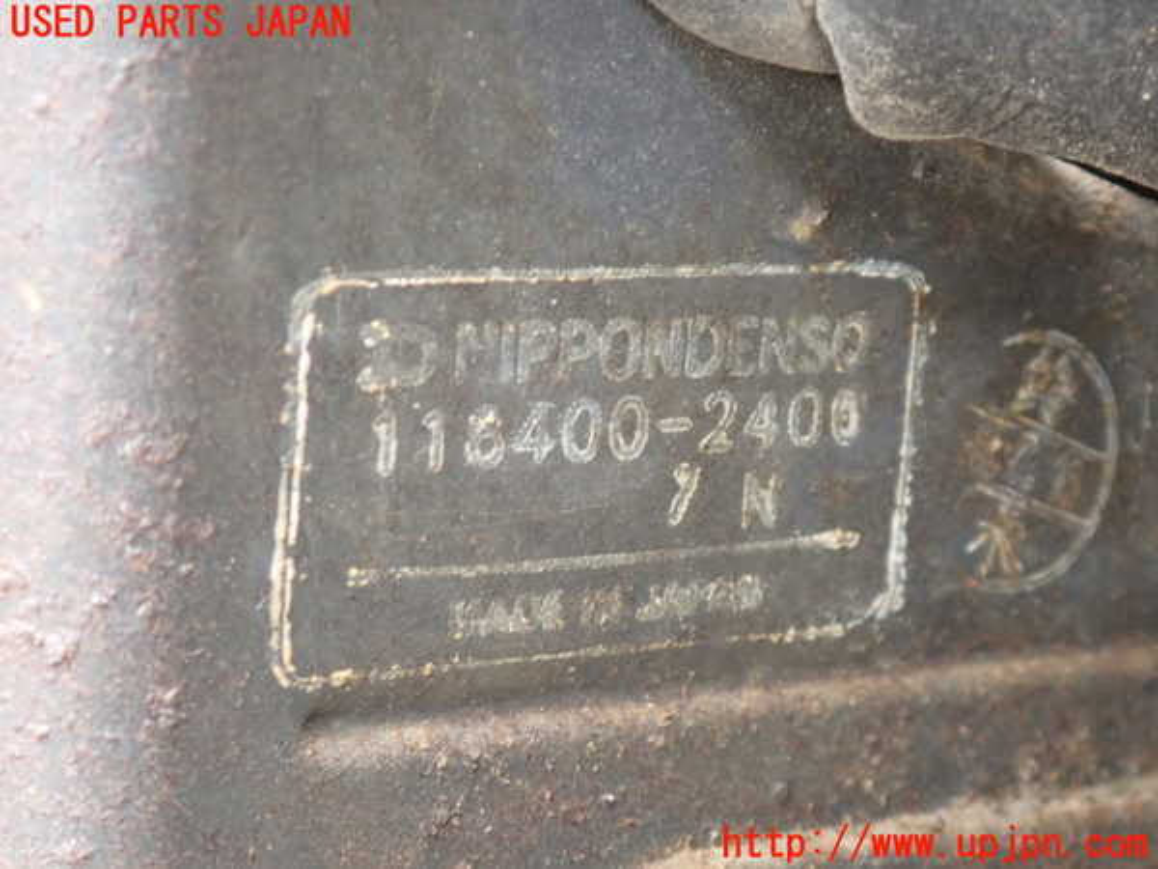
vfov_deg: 14.8
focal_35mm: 100
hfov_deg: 19.6
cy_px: 434
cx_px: 579
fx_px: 3345
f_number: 4.9
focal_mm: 18
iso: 800
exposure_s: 1/100
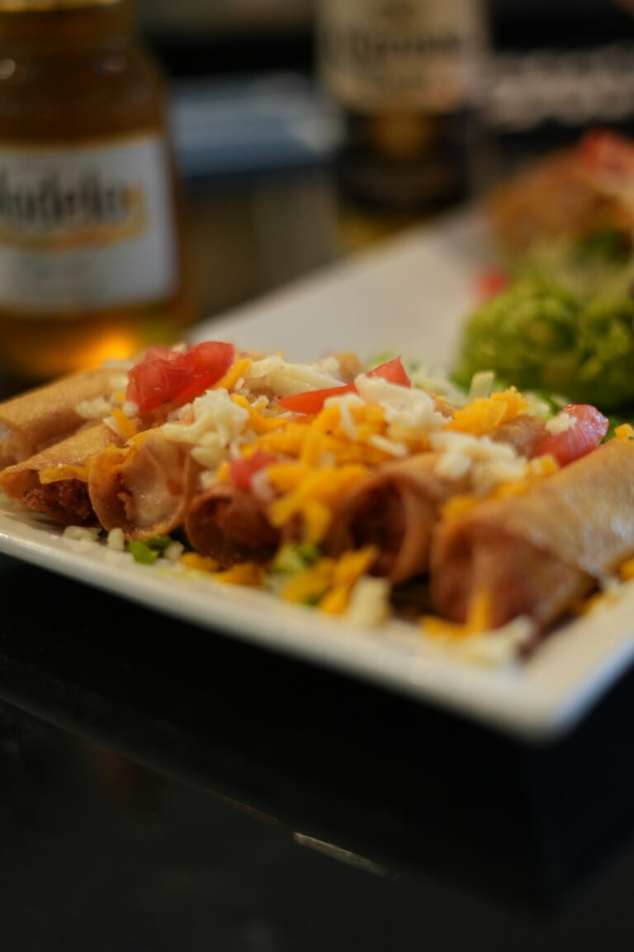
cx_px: 317
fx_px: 1321
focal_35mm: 50
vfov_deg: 39.6
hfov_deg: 27.0
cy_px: 476
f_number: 2
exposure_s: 1/160
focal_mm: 50
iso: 1600
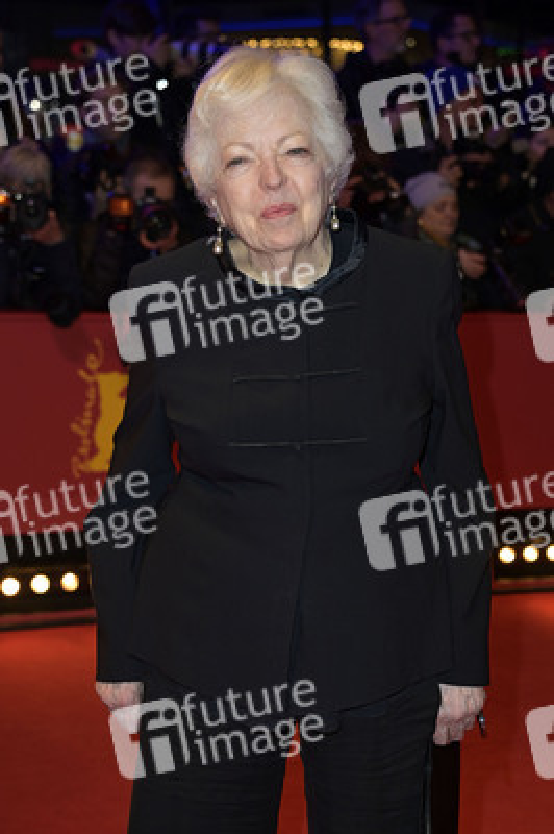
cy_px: 417
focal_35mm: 78
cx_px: 277
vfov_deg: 26.0
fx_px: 1803
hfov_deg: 17.5
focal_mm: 78
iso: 1250
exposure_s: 1/250
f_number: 5.6
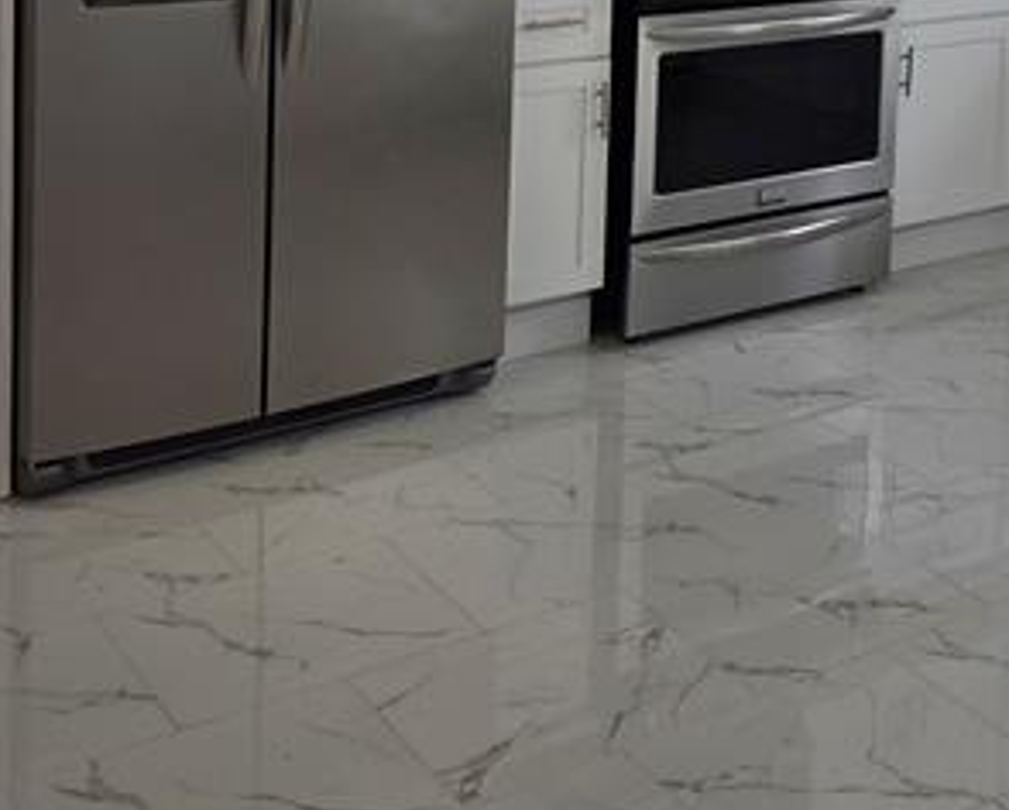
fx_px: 1824
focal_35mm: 61
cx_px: 1201
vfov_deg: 23.0
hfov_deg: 27.4
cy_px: -154
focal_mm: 5.4
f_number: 1.8
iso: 25
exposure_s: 1/131
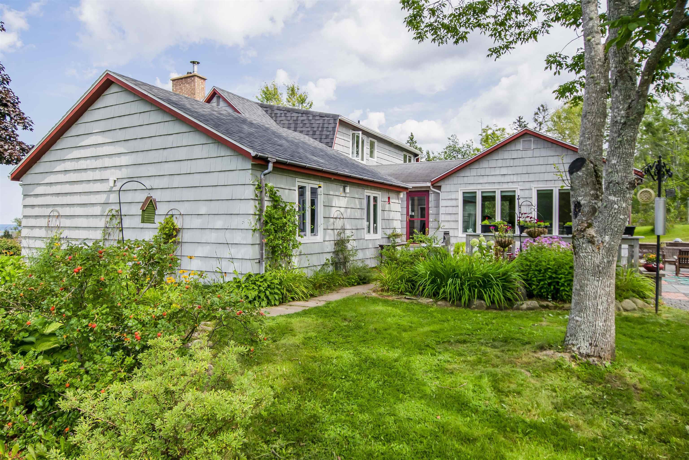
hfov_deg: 77.3
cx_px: 344
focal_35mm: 22
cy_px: 230
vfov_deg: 56.1
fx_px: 431
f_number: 6.3
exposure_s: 1/320
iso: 125
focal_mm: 15
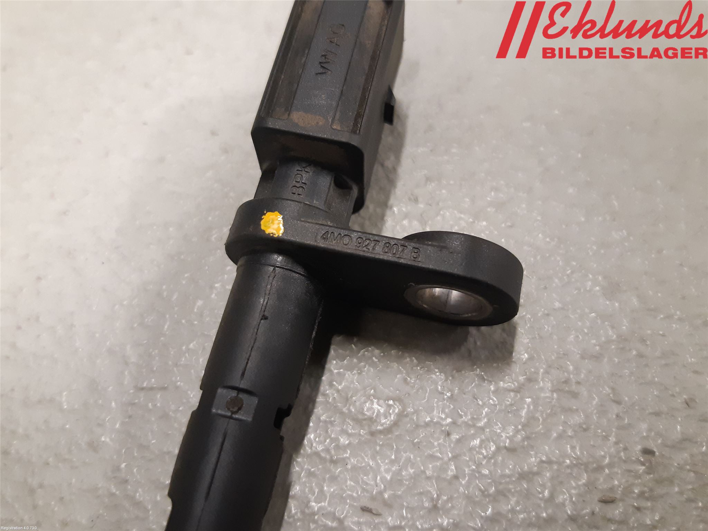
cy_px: 266
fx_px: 532
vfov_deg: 53.1
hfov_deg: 67.3
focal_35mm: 26
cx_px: 354
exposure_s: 1/33
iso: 250
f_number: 1.7
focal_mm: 3.93
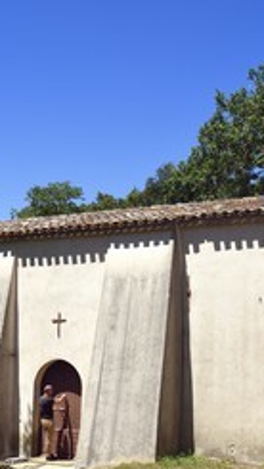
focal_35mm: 61
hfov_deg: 19.7
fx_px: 758
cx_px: 128
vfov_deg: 34.3
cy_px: 264
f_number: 14
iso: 200
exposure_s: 1/250
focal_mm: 34
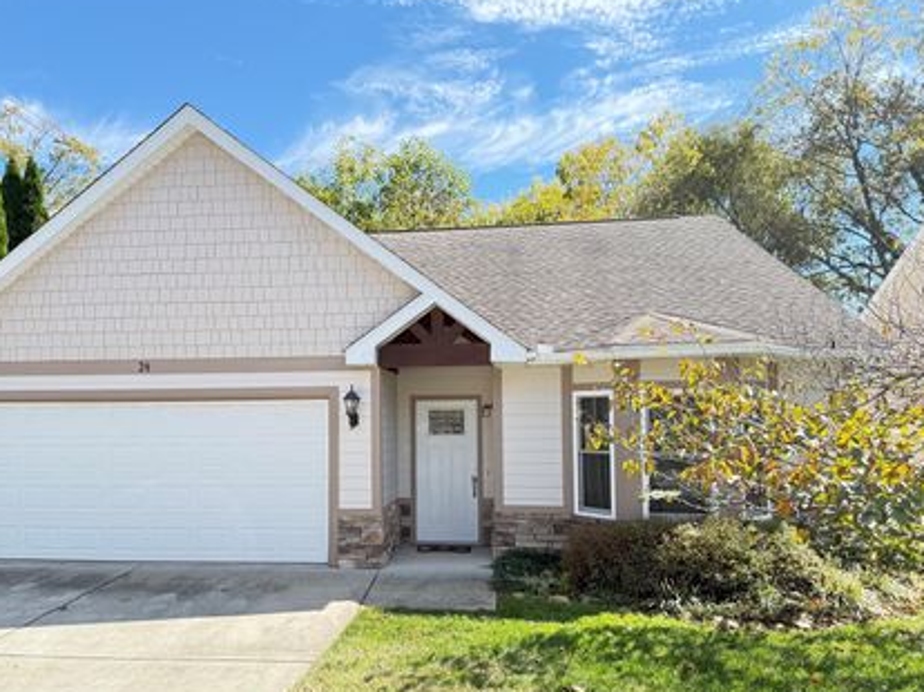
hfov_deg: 61.5
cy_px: 390
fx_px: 774
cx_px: 404
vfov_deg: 48.1
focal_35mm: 29
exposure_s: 1/920
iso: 100
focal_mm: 6.76
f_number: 1.78
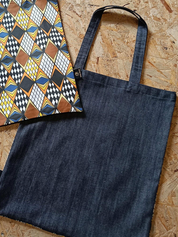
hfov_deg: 36.4
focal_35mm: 39
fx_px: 267
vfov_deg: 47.2
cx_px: 55
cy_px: 84
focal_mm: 3.98
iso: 80
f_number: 1.8
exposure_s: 1/33.3
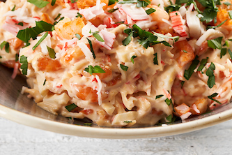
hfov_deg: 12.7
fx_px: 1044
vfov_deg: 8.5
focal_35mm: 162
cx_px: 153
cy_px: 28
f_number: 5.6
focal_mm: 90
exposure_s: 1/125
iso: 200
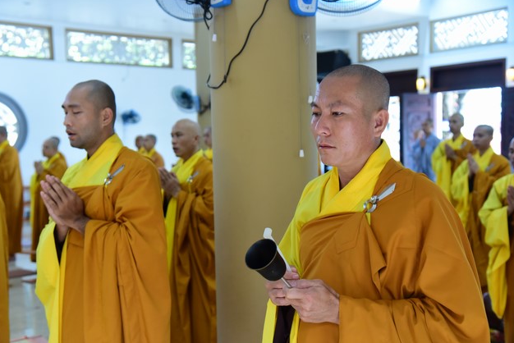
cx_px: 255
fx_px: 771
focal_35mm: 54
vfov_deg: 25.1
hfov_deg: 36.9
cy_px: 169
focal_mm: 52
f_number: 5
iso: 2500
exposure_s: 1/60
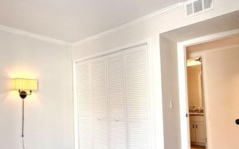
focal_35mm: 29
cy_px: 99
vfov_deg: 42.6
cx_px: 66
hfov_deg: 61.8
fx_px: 189
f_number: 2.2
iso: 160
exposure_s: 1/90
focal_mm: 2.22
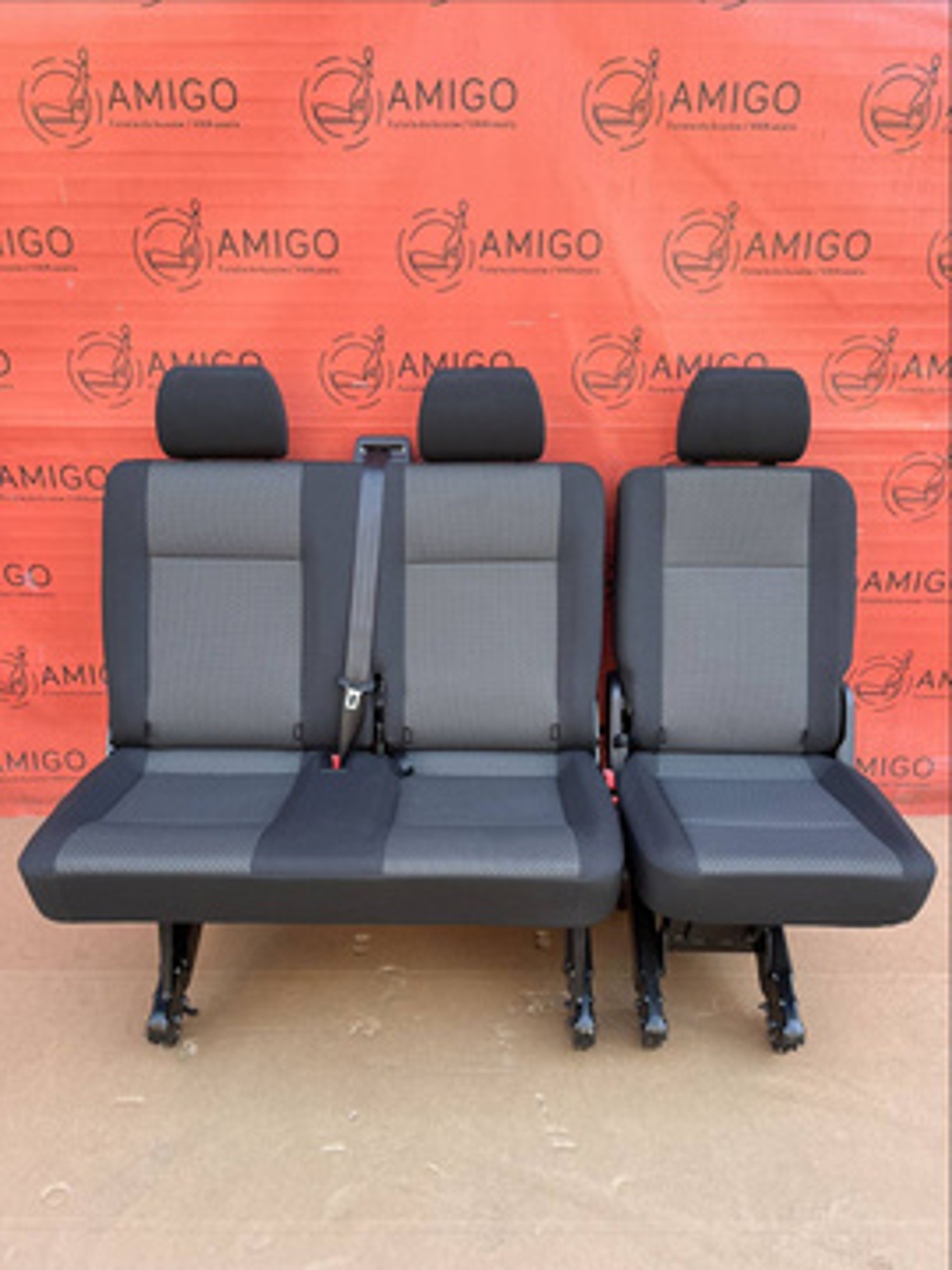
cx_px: 476
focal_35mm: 26
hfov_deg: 53.1
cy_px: 635
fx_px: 953
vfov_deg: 67.3
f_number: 1.6
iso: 100
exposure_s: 1/121
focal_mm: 5.1
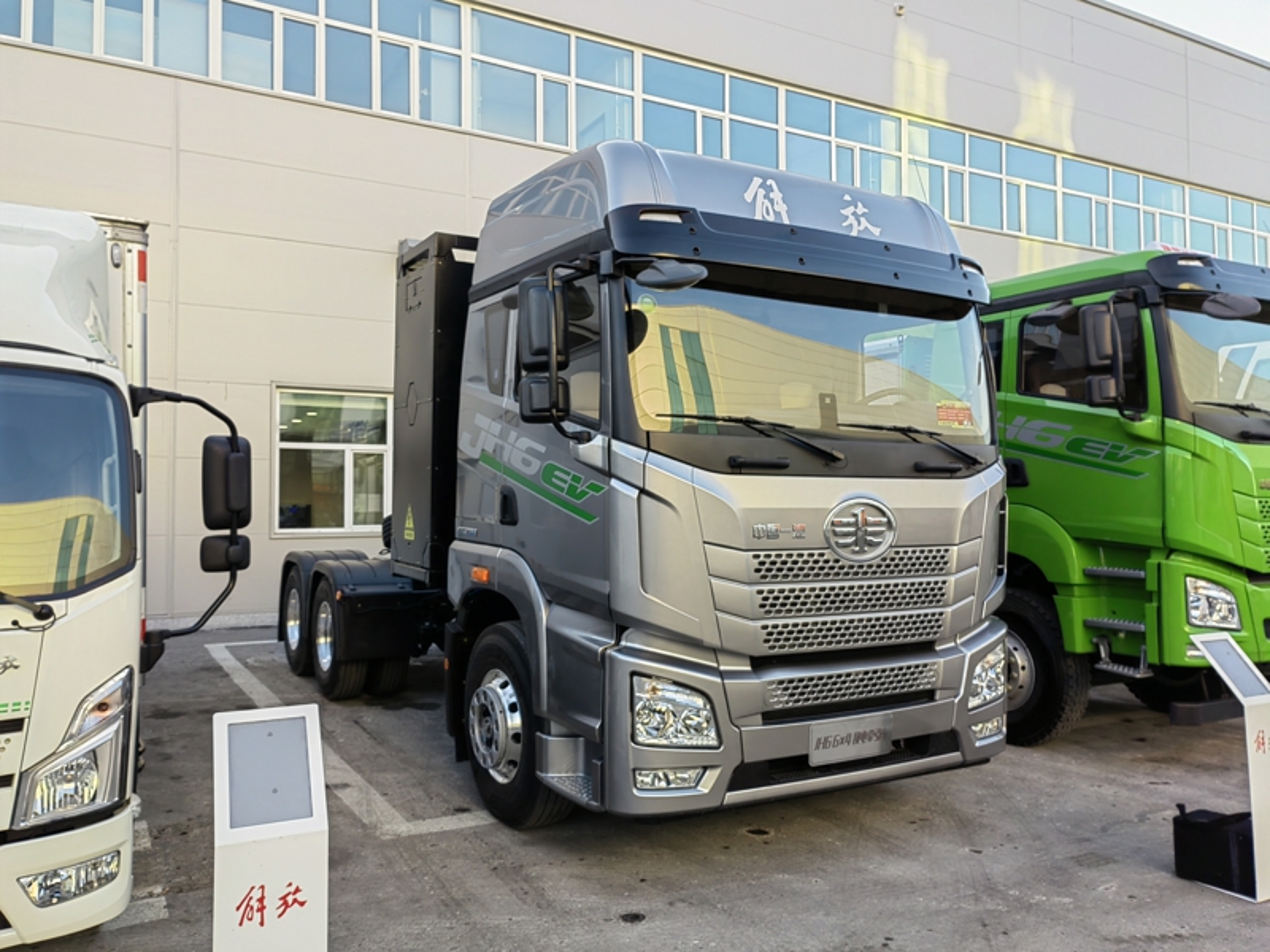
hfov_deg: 65.3
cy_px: 476
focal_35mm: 27
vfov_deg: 51.4
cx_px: 635
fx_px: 991
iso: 50
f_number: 1.9
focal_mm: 5.52
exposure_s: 1/387
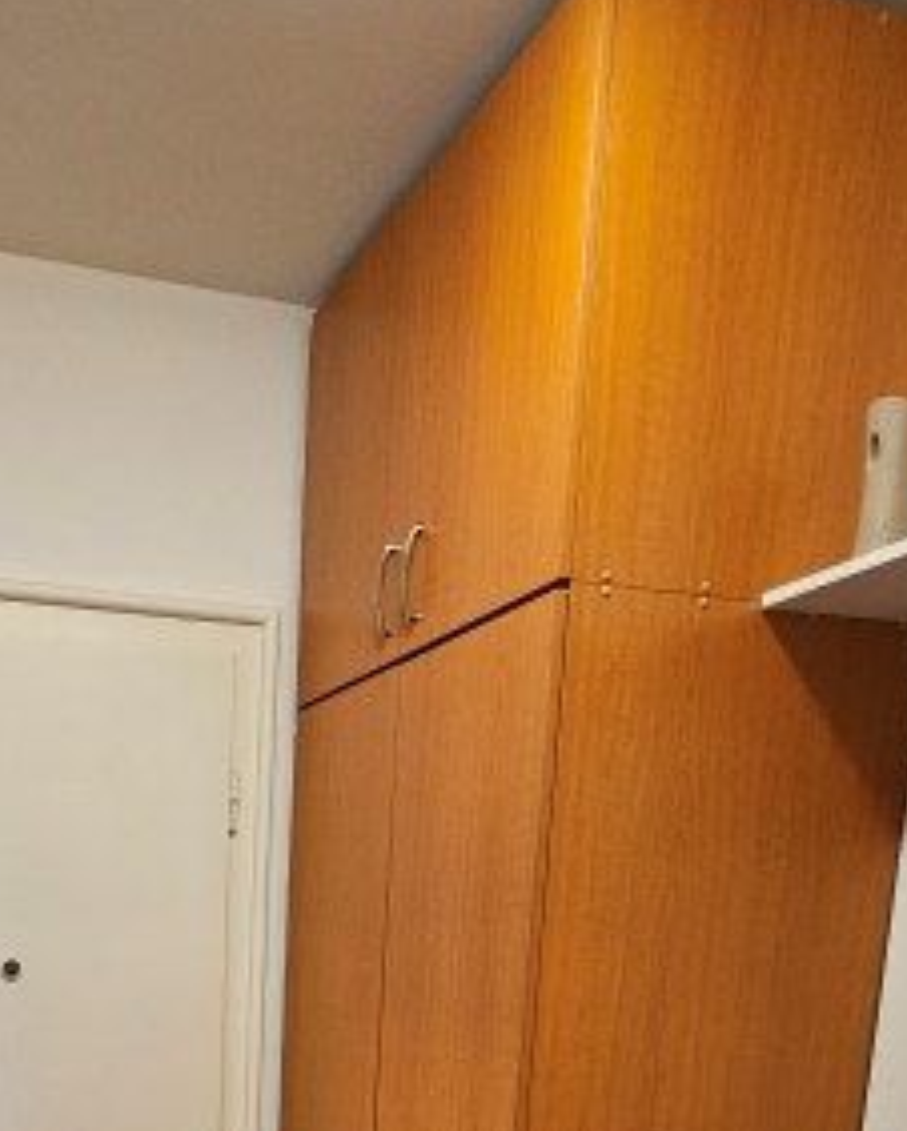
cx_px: 173
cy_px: 1255
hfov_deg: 39.5
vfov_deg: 40.3
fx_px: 1207
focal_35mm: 36
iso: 500
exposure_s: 1/33.3
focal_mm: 2.2
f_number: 2.2
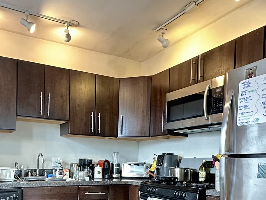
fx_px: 231
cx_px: 84
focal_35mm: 30
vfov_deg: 43.4
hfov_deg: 58.3
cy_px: 174
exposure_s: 1/60
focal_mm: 2.22
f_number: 2.2
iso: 640
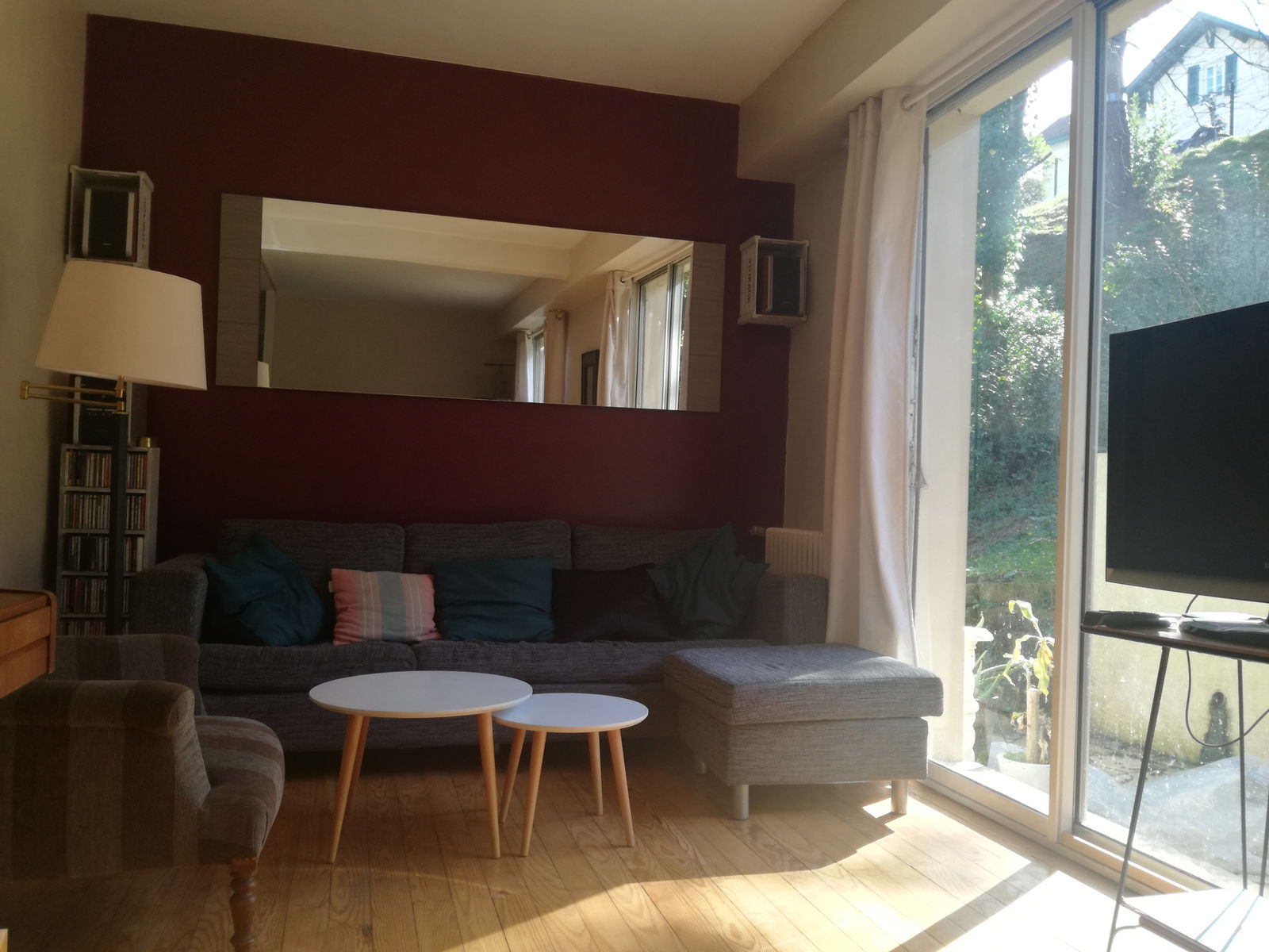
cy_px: 476
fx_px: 990
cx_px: 634
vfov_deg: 51.4
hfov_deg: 65.3
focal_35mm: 27
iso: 64
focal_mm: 3.79
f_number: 2
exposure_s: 1/100
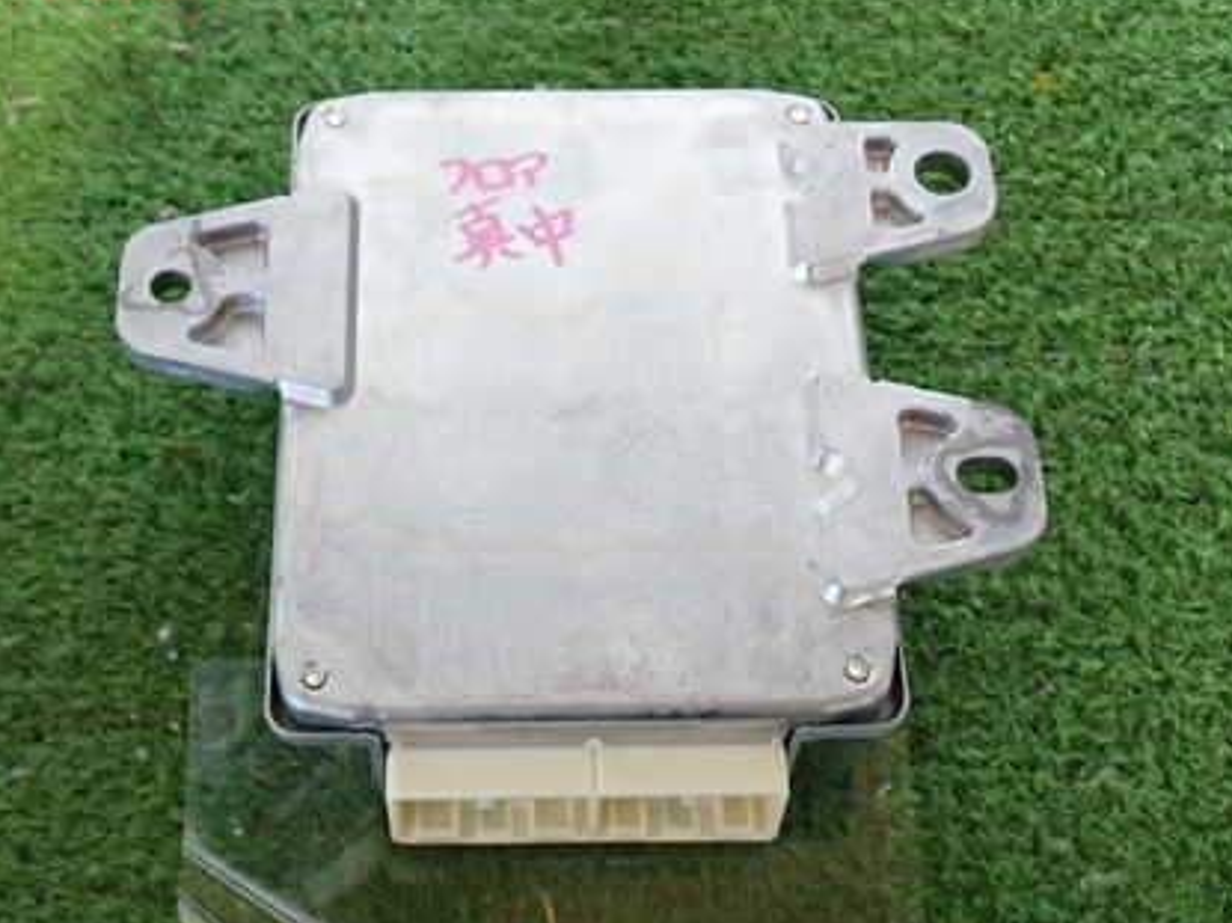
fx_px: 1957
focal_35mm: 55
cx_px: 546
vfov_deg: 26.4
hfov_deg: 34.9
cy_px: 602
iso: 500
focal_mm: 6.83
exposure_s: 1/40
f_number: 2.7
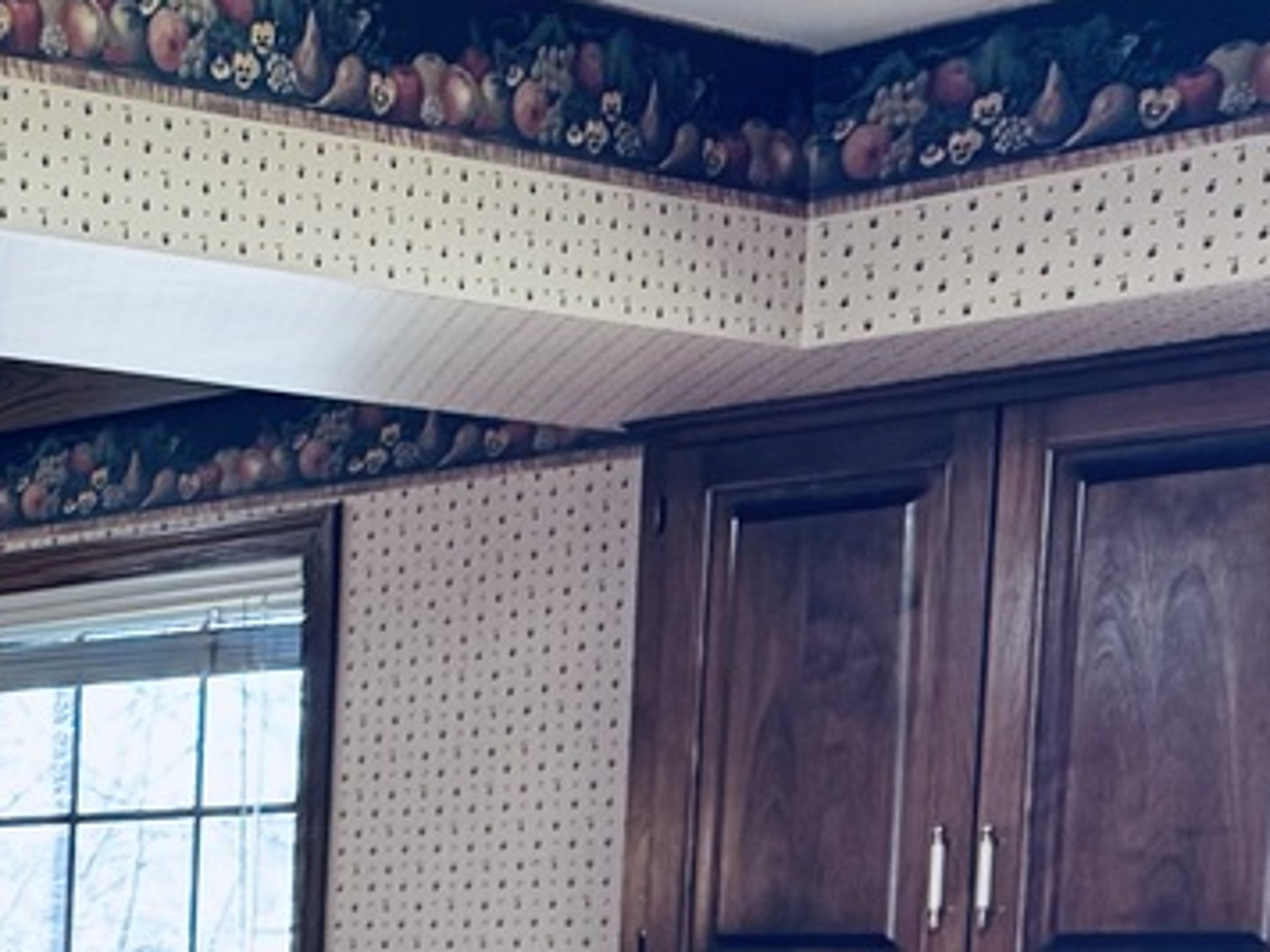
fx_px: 3559
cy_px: 1341
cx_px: -1017
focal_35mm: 97
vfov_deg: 14.4
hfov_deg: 16.8
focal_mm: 6.76
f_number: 1.78
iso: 200
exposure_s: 1/60
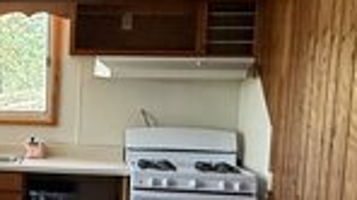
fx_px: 624
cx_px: -48
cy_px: 125
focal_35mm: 66
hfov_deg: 28.6
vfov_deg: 18.2
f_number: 2.2
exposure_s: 1/99
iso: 320
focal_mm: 2.22
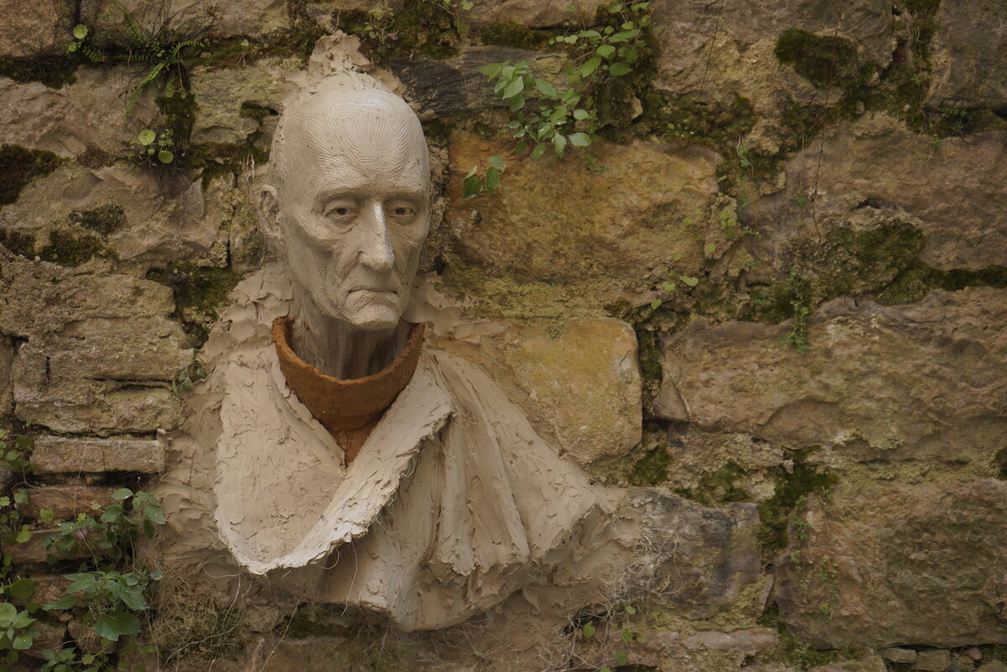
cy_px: 336
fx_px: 1343
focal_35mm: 48
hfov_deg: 41.1
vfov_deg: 28.1
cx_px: 504
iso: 1600
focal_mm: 48
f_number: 5.6
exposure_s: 1/80
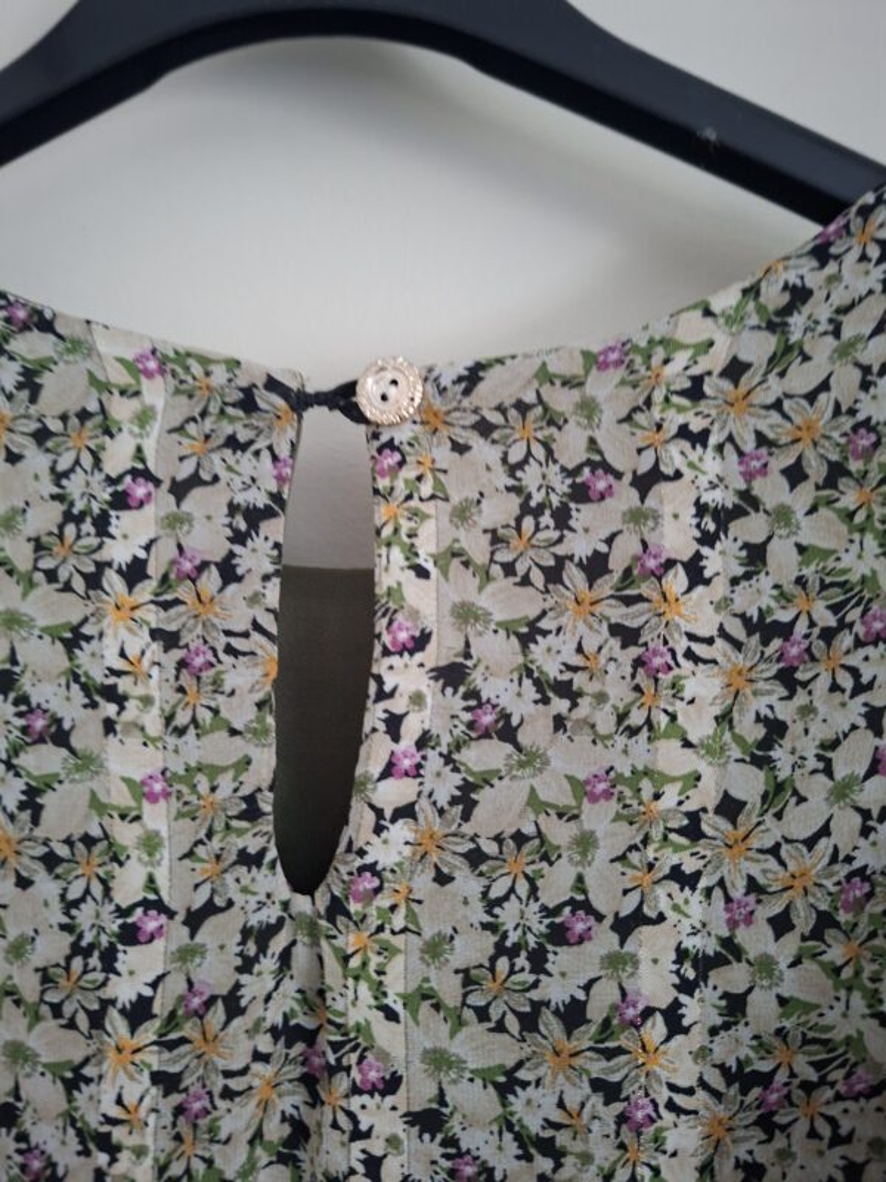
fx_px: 785
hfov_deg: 58.9
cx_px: 443
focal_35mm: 23
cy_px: 591
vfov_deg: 73.9
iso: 500
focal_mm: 5.54
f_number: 1.8
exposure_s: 1/25
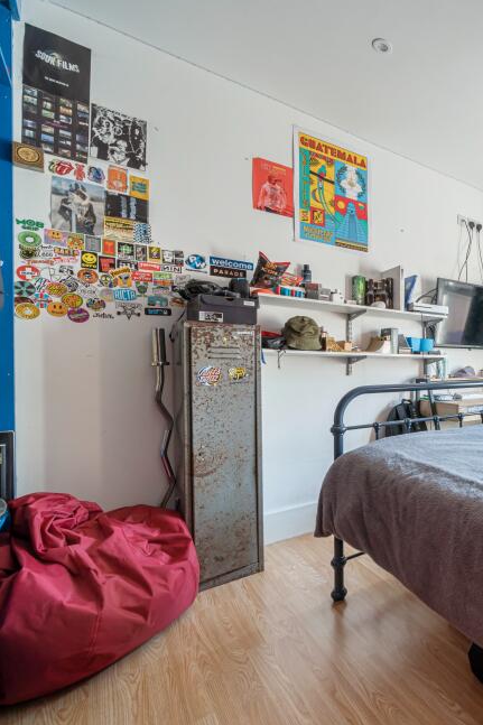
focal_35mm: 19
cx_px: 501
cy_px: 374
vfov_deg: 86.9
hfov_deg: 49.9
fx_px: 383
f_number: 8
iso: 100
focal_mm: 12
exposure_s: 2
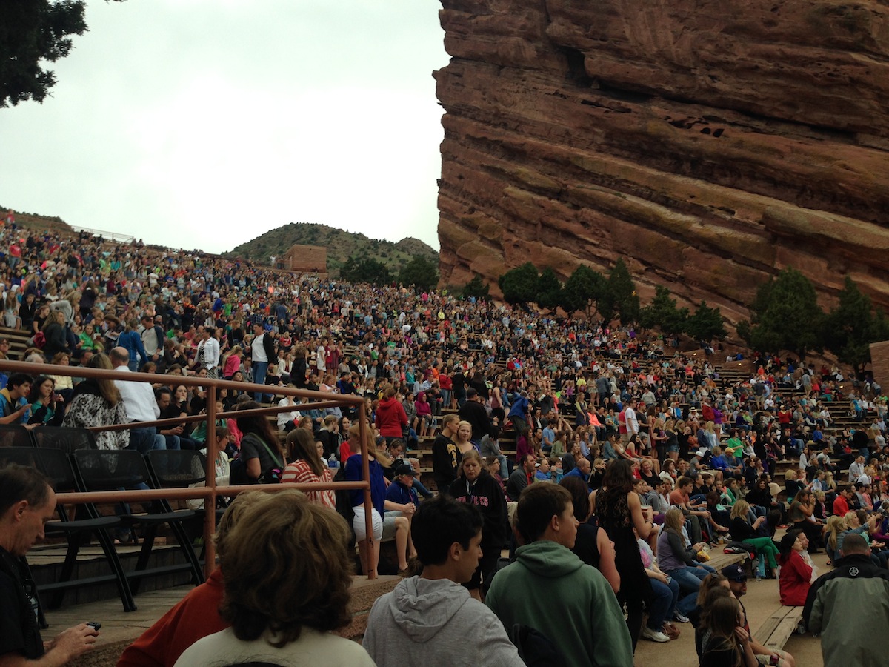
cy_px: 334
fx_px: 847
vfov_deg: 42.9
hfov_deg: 55.4
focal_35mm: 33
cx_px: 444
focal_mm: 4.12
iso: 50
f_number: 2.4
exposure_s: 1/129
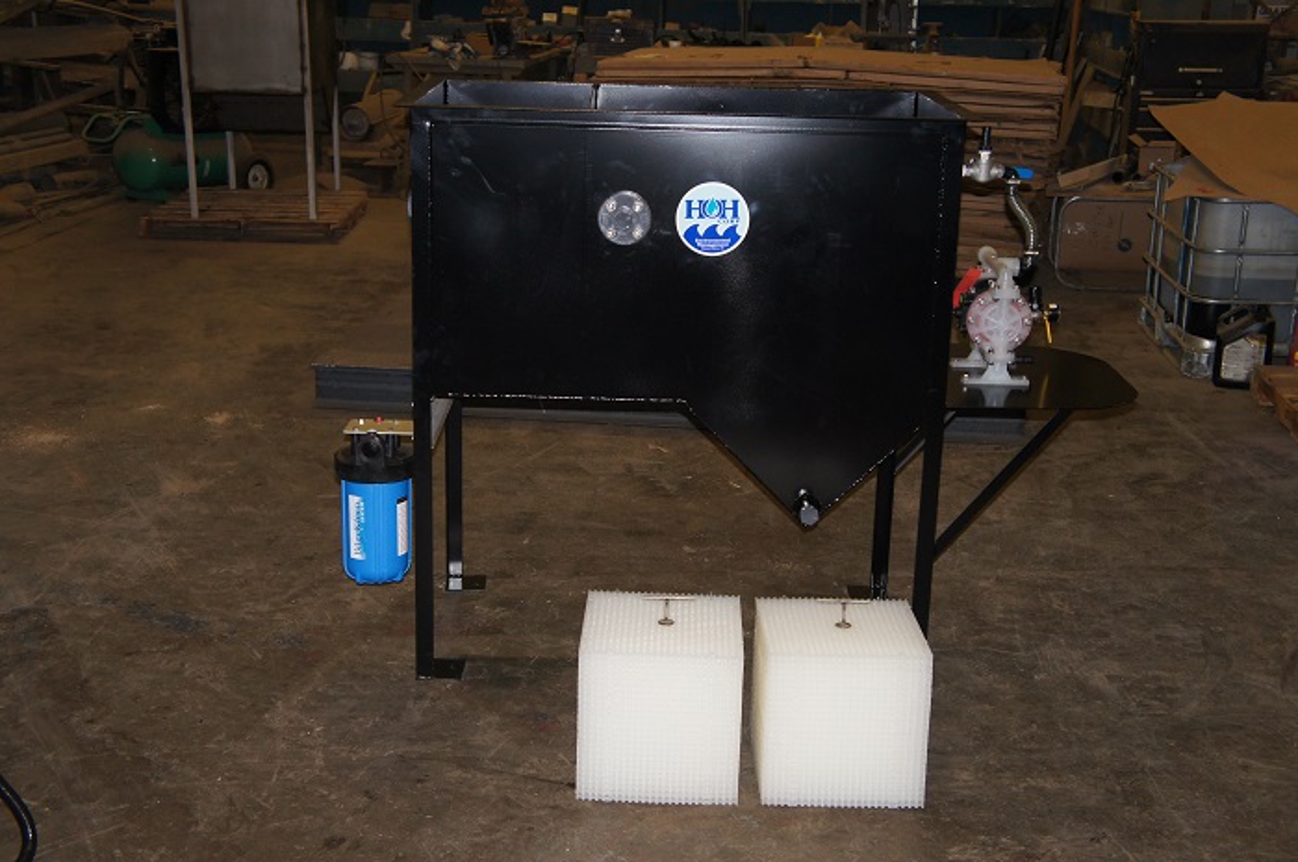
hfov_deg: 41.2
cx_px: 649
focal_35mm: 48
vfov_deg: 28.0
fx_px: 1729
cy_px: 431
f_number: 4
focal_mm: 32
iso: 800
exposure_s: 1/60
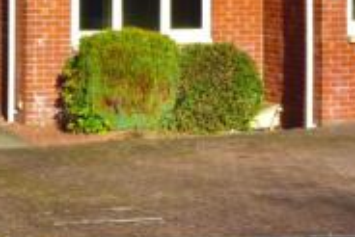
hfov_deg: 14.6
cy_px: -122
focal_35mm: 139
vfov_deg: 9.6
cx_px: 300
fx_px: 1372
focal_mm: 26
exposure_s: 1/200
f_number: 20
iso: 800
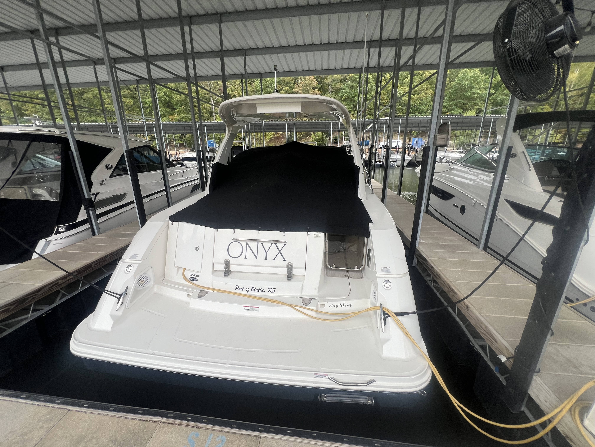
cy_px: 224
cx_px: 298
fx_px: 223
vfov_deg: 89.9
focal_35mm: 13
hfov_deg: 106.2
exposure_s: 1/99
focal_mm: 1.57
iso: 40
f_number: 1.8
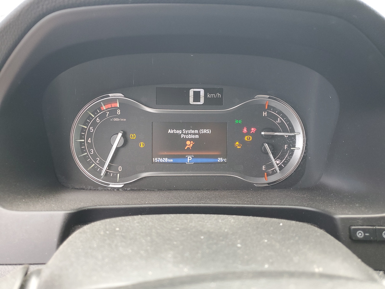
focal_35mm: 26
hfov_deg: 67.3
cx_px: 192
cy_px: 144
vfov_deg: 53.1
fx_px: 289
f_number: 1.5
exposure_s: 1/120
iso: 89
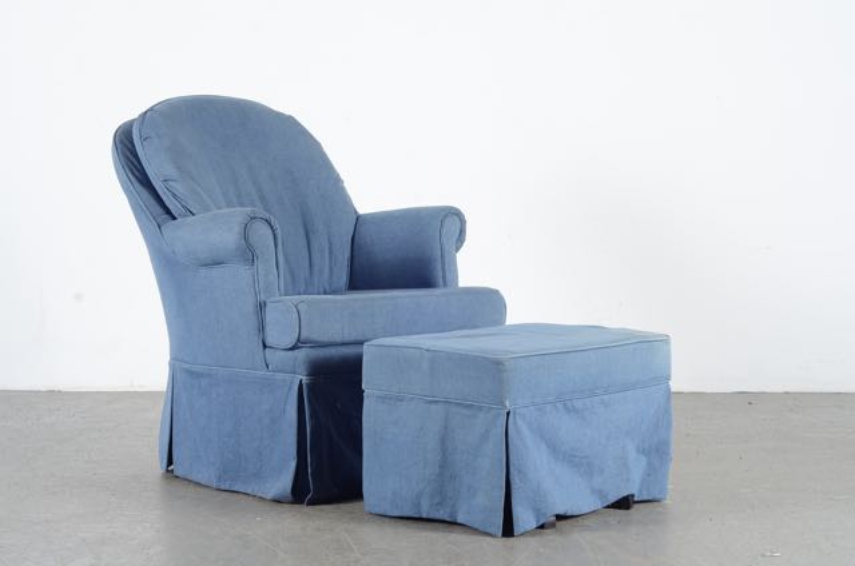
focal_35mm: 75
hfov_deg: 27.0
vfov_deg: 18.1
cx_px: 428
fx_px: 1778
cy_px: 283
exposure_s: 1/125
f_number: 9
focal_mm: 50
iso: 100
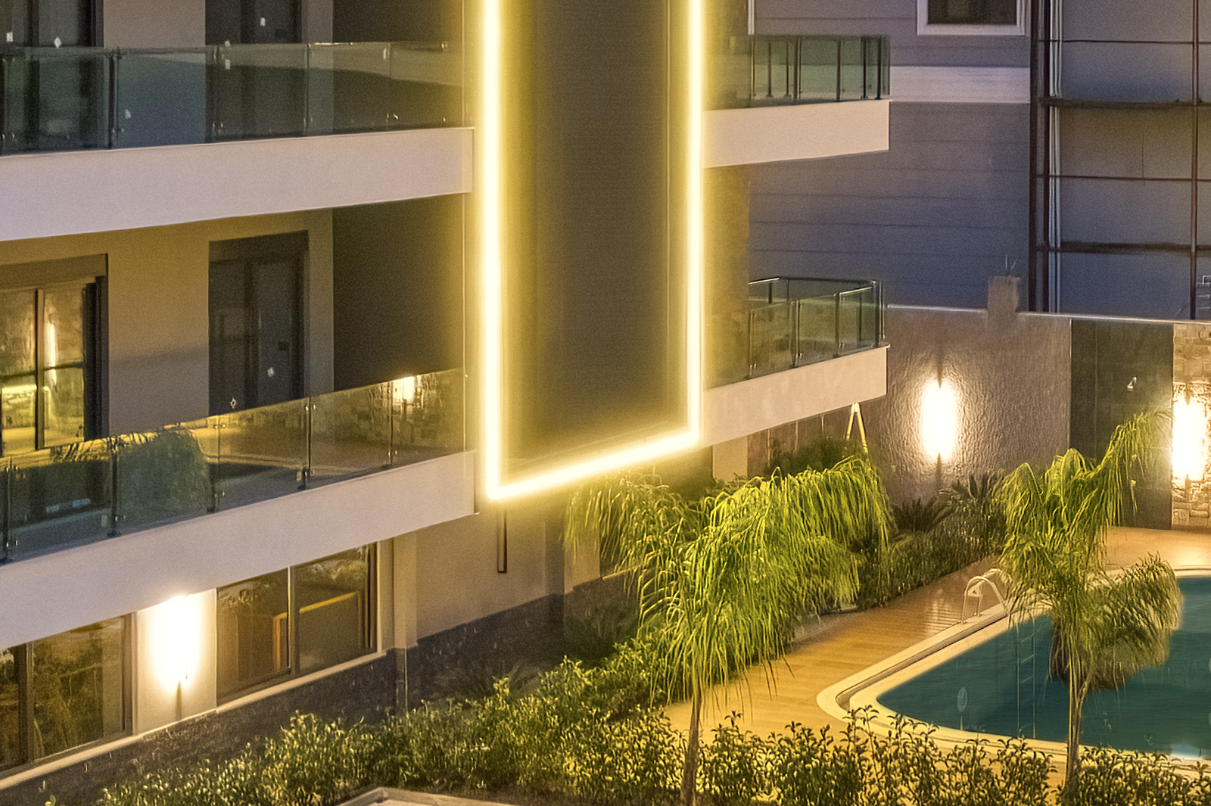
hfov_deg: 26.8
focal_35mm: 75
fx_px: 2522
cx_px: 845
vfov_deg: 18.2
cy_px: 426
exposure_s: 1/6
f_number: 2.8
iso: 890
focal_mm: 8.38
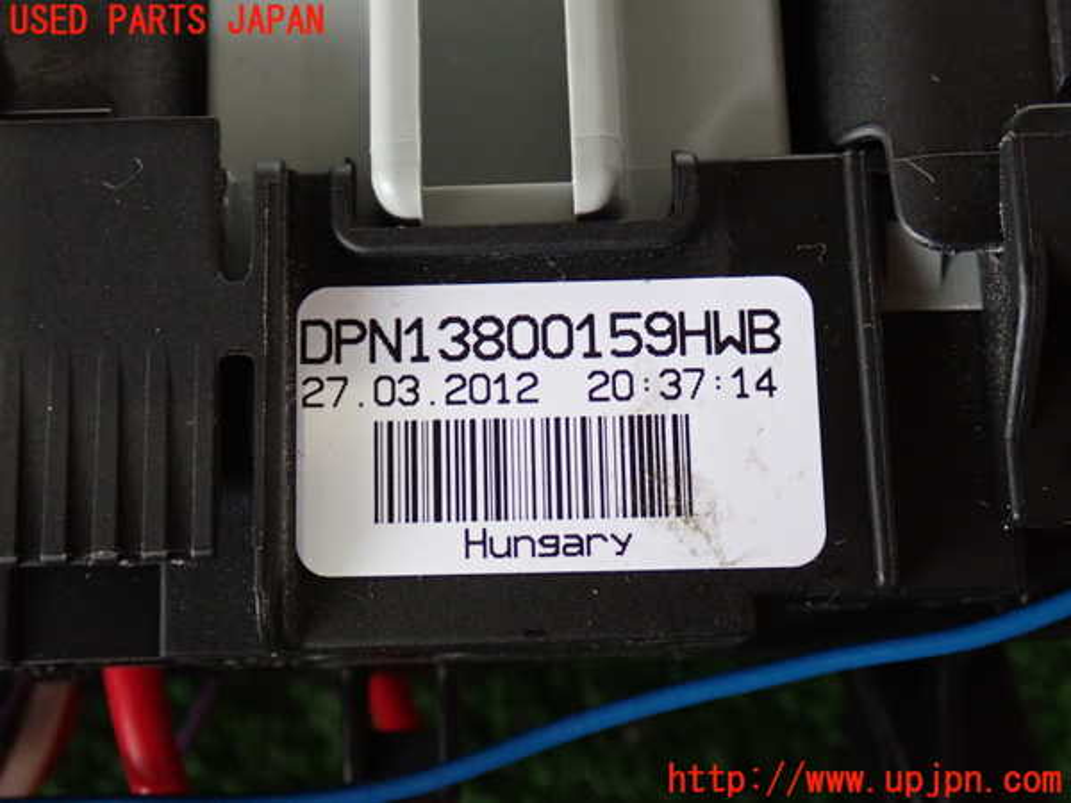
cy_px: 402
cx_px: 536
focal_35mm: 54
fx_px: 1671
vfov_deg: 27.0
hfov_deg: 35.5
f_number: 3.3
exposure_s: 1/40
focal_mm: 9.65
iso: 800
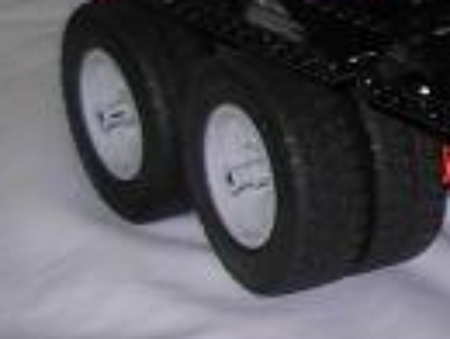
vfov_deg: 6.6
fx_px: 2917
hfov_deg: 8.3
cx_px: 952
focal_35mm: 224
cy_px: -52
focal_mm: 6.3
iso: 79
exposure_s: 1/22.6
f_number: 2.9
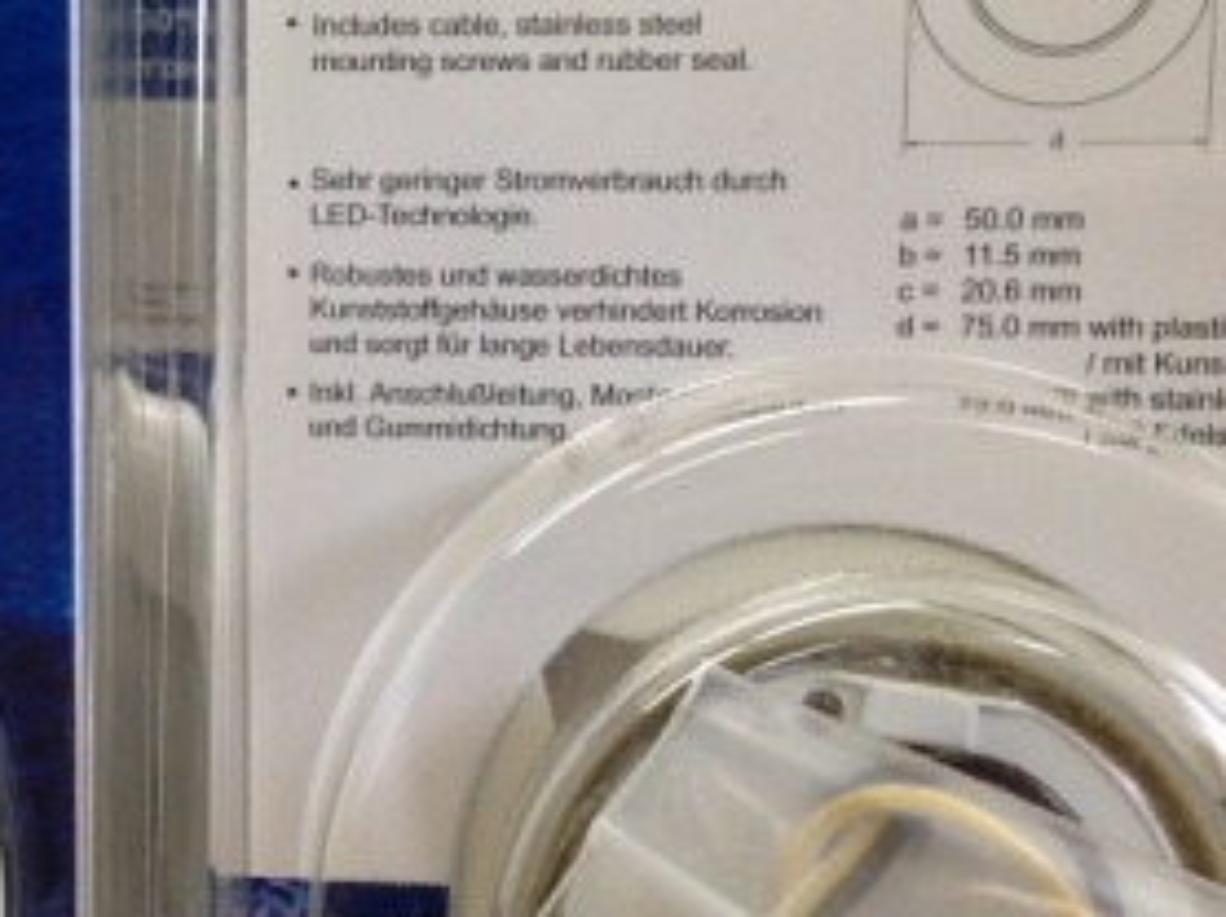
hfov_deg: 25.0
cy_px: 564
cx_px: 168
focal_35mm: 76
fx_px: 2689
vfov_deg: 19.3
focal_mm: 4.12
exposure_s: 1/40
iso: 64
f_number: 2.4
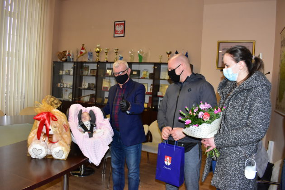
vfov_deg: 47.9
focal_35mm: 27
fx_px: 214
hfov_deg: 67.4
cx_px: 142
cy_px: 95
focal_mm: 18
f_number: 6.3
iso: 2500
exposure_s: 1/200
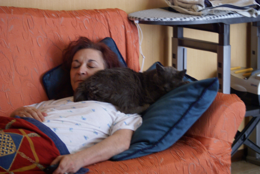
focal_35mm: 112
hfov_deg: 18.2
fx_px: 813
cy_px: 87
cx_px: 130
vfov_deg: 12.2
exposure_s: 1/4
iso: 400
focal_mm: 75
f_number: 4.5
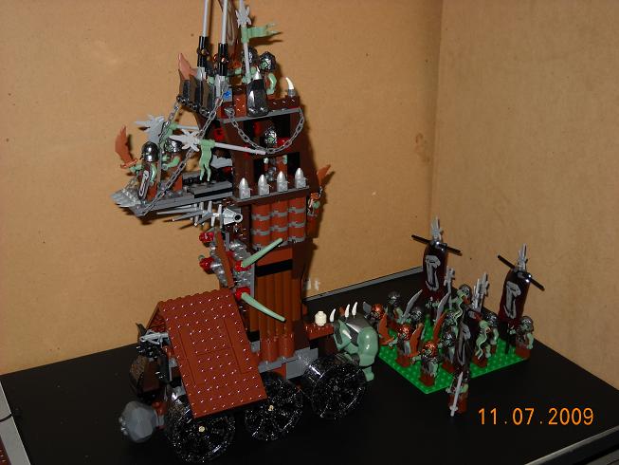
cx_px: 310
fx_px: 858
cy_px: 232
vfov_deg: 30.3
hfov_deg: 39.7
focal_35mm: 48
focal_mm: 7.88
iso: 64
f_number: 3.3
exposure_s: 1/30
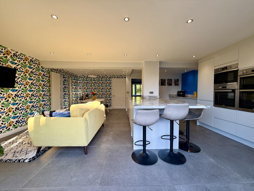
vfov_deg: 85.7
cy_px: 96
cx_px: 127
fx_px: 103
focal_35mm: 14
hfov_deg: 102.1
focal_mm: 2.22
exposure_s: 1/116
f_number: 2.2
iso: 50
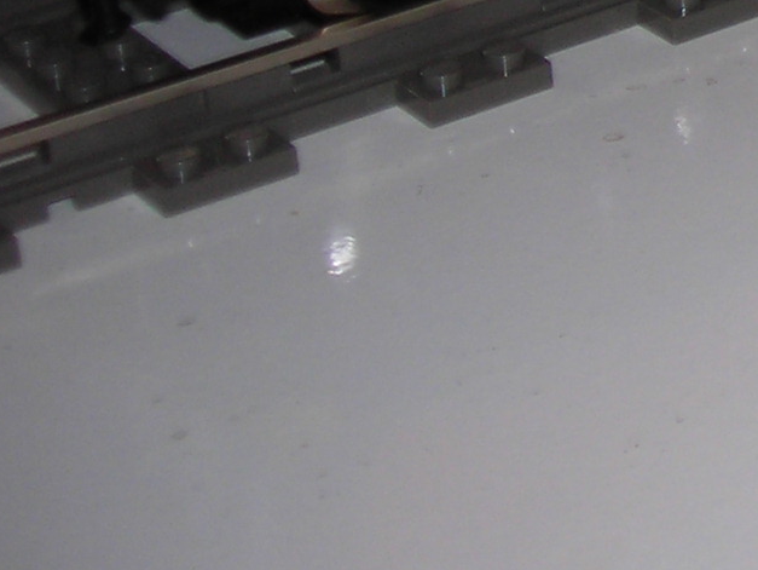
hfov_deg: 11.6
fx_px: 3440
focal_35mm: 157
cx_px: 1398
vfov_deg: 9.1
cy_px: -411
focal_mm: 6.3
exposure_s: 1/60.1
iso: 50
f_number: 3.2
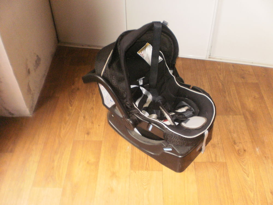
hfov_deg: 49.0
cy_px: 102
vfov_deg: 37.7
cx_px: 136
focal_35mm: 38
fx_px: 300
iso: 400
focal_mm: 6.3
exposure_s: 1/30
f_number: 3.1
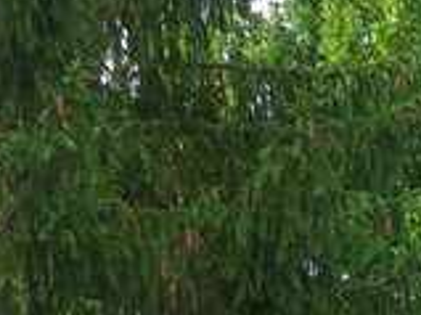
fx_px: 2661
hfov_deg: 8.6
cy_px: 1128
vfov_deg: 6.0
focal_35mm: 219
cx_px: 797
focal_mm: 6
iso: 80
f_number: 2.8
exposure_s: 1/250
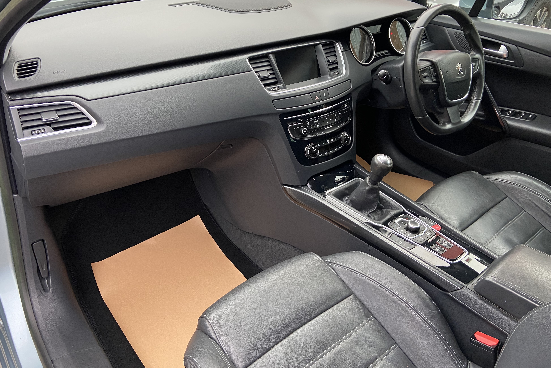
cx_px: 272
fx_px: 429
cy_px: 159
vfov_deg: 46.3
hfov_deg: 65.5
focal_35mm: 28
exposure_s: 1/86
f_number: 1.8
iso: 125
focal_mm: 4.25
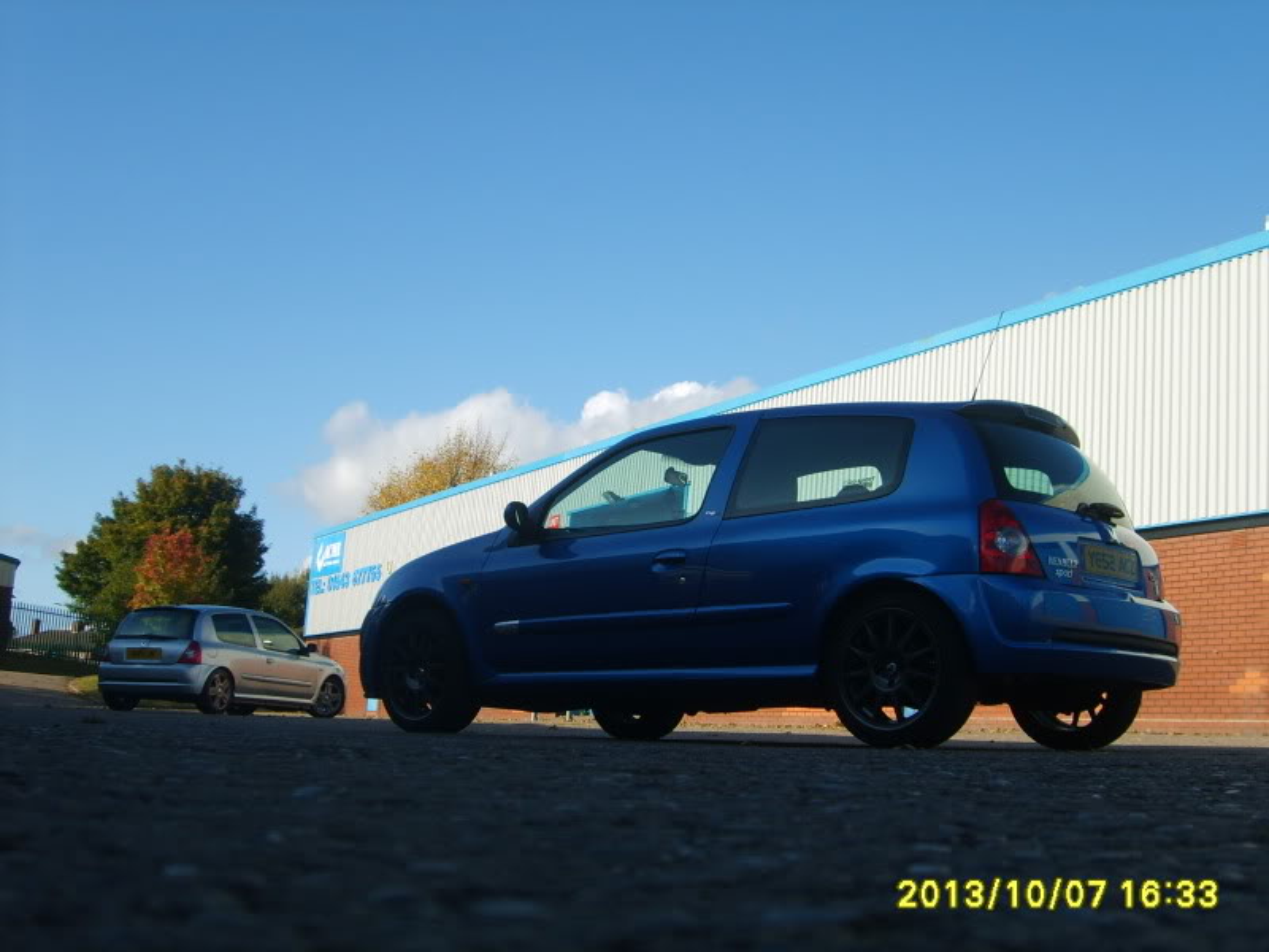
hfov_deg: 43.9
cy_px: 476
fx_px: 1576
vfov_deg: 33.6
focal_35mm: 43
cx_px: 634
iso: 50
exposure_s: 1/750
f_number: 3
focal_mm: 7.2
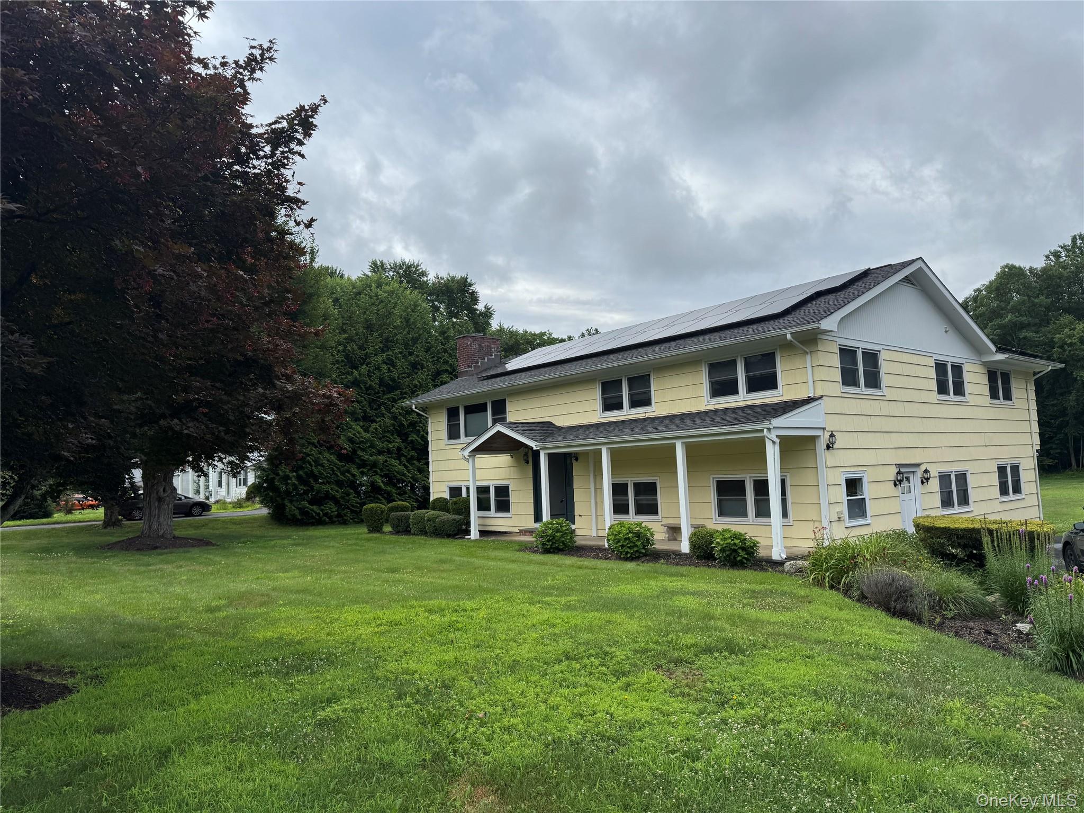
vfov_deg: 56.8
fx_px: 752
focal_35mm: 24
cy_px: 406
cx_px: 542
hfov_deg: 71.6
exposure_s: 1/5348
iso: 80
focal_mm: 6.76
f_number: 1.78
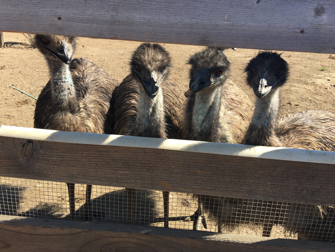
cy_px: 126
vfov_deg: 48.2
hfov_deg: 61.7
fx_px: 281
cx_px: 168
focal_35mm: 29
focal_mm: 4.15
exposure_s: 1/836
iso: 25
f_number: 2.2
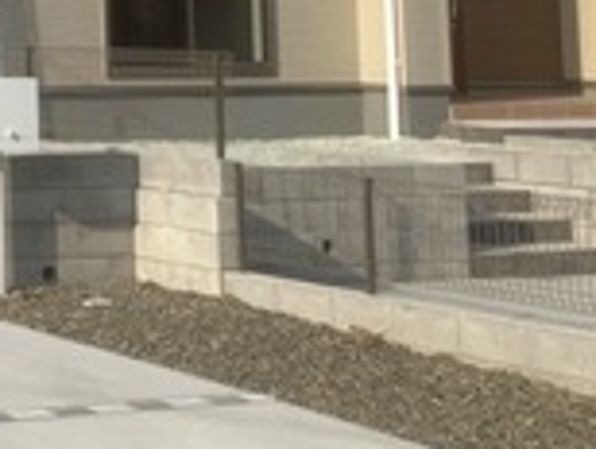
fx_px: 2000
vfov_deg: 12.3
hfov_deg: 14.4
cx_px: -550
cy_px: -194
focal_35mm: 116
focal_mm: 3.99
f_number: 1.8
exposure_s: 1/2114
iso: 32
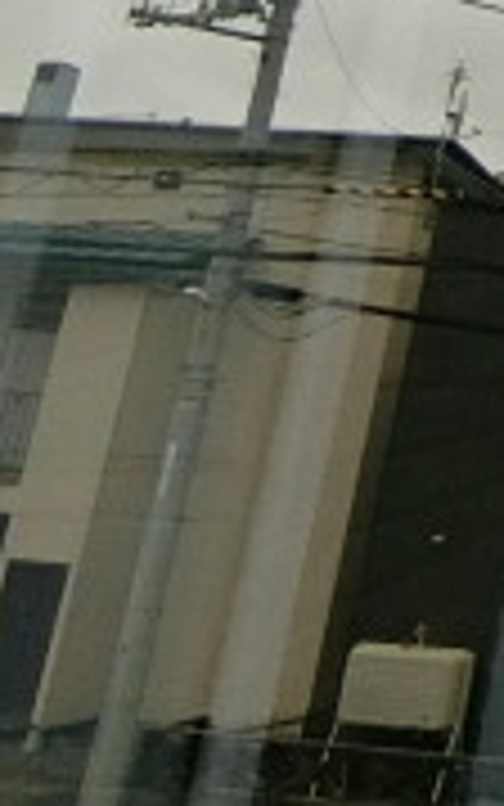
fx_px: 1976
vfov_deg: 20.8
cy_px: -266
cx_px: 1426
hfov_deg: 10.8
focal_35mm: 90
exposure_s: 1/1000
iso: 320
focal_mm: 4.06
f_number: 6.9
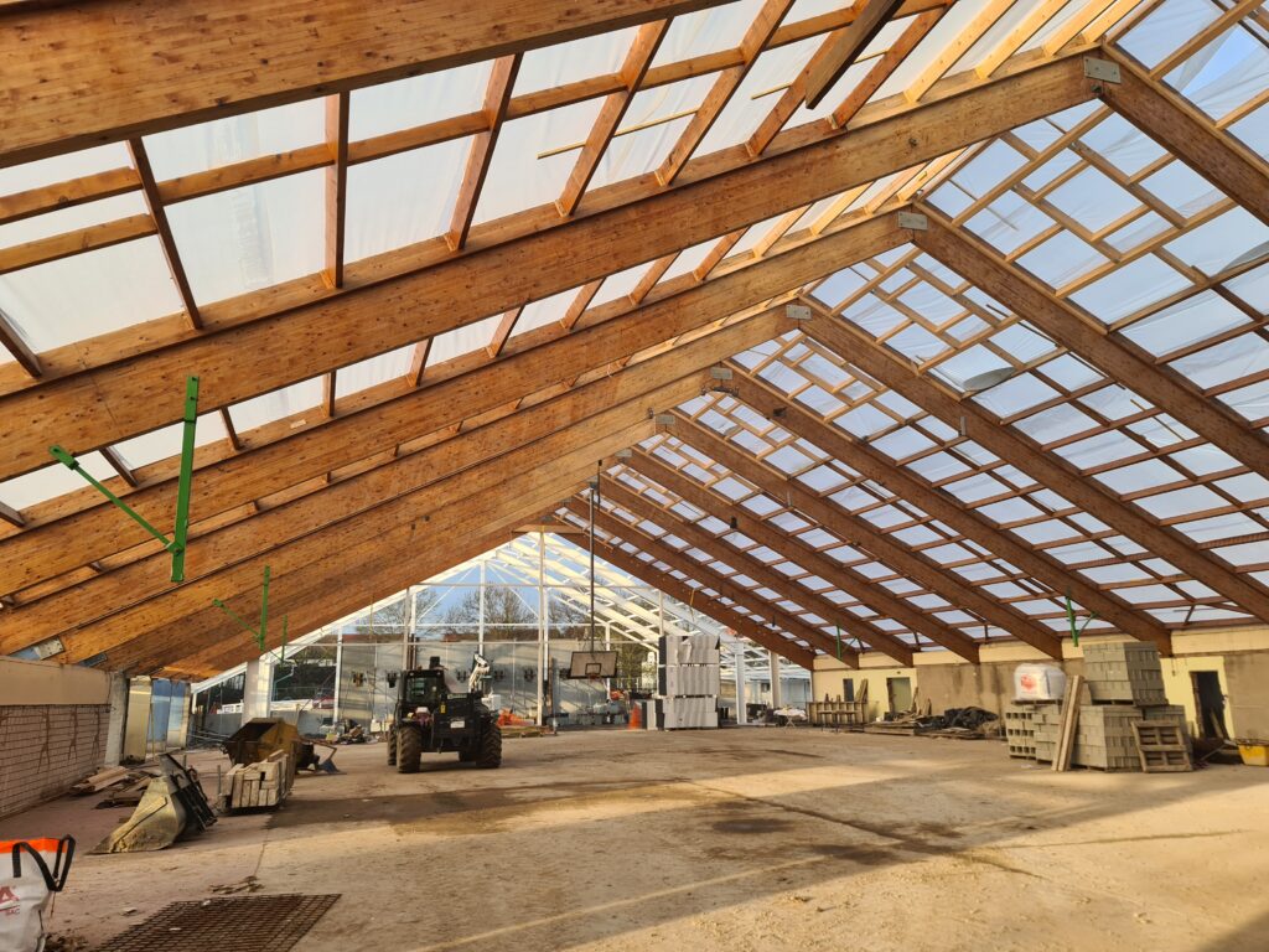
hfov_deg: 69.4
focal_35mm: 25
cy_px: 476
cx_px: 634
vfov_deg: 54.9
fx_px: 916
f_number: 1.8
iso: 50
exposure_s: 1/180
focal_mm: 7
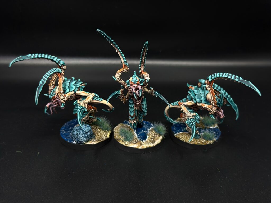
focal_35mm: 48
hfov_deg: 39.7
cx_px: 136
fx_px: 376
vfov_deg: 30.3
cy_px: 102
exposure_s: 1/377
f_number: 1.78
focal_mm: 6.86
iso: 80
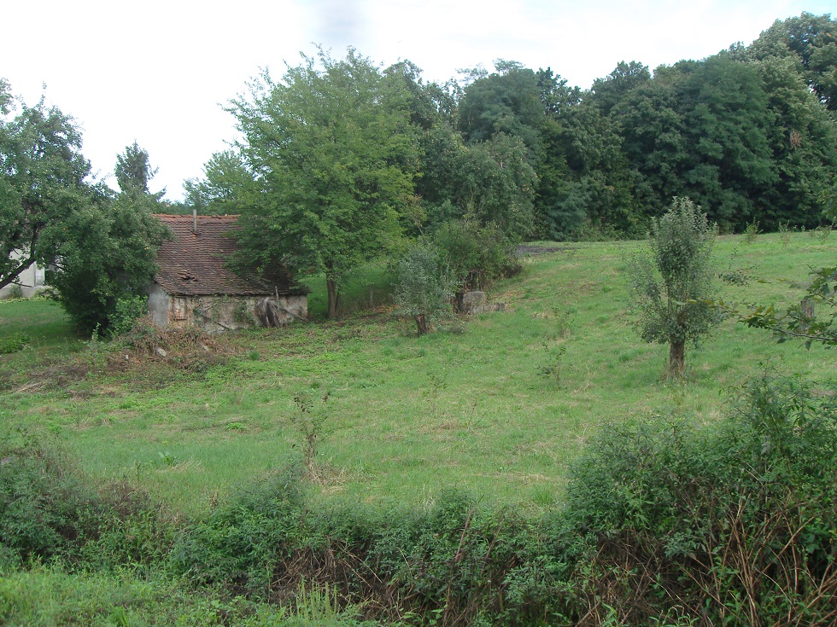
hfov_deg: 50.1
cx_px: 418
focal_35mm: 37
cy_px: 314
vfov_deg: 38.7
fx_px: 895
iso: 80
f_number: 2.8
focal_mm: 6.2
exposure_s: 1/500
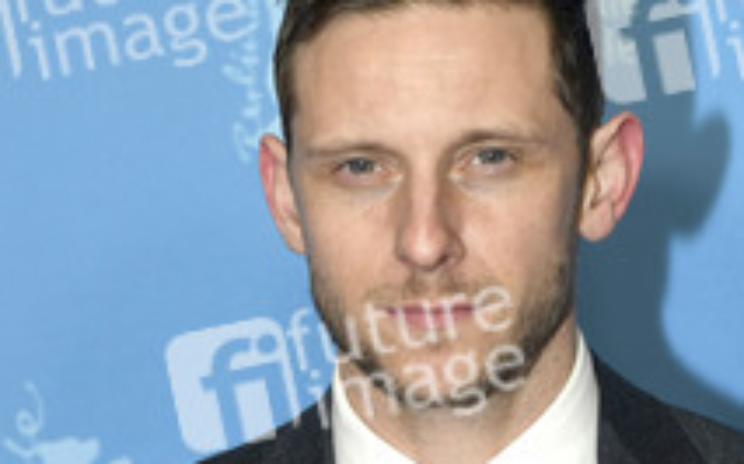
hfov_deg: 13.3
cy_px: 544
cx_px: 447
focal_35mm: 157
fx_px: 3183
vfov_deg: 8.3
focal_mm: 55
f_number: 4.5
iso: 500
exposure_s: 1/250
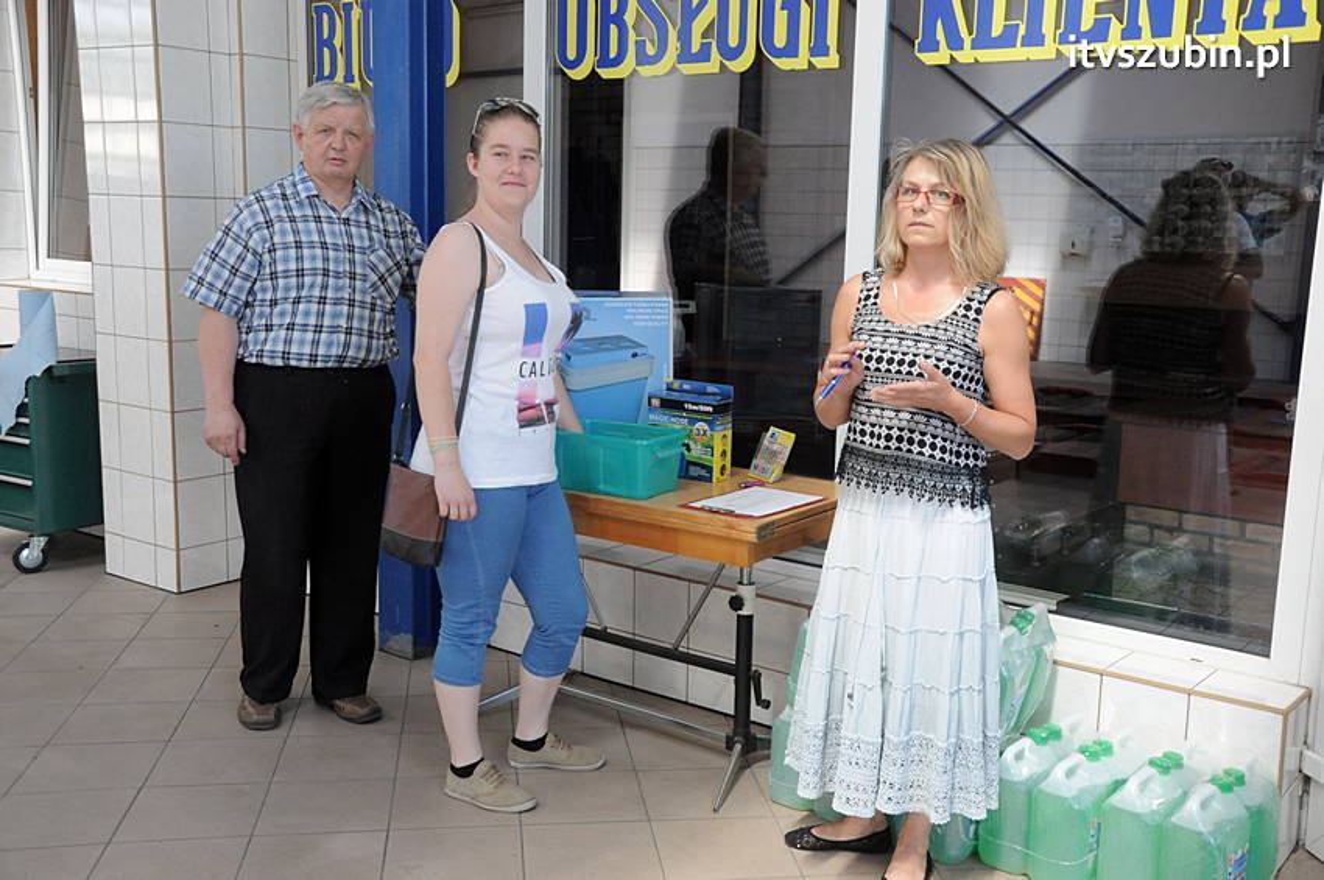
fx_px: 1378
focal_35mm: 38
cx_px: 662
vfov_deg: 35.4
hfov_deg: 51.3
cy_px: 440
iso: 1600
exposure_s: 1/200
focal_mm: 25
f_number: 7.1
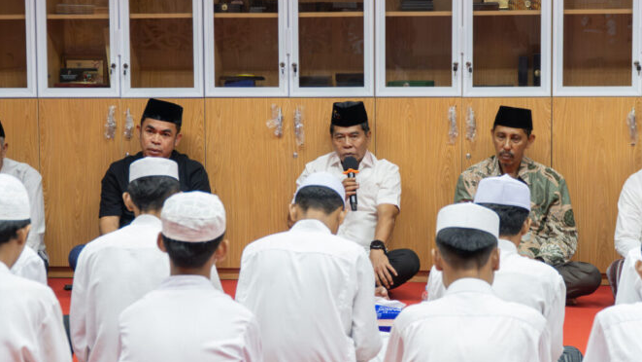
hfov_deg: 26.4
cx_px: 321
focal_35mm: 81
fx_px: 1371
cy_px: 171
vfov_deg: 15.0
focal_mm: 51
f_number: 4
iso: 2000
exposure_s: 1/100
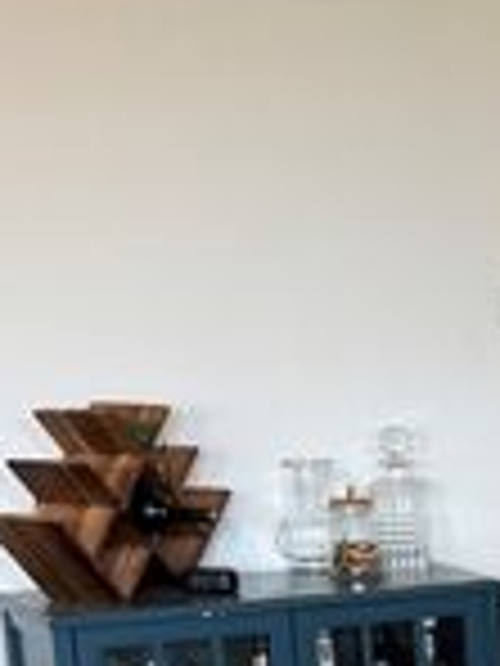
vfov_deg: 17.4
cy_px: 785
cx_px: 892
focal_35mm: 108
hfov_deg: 12.5
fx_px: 2080
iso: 160
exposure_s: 1/60
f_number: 1.78
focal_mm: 6.76
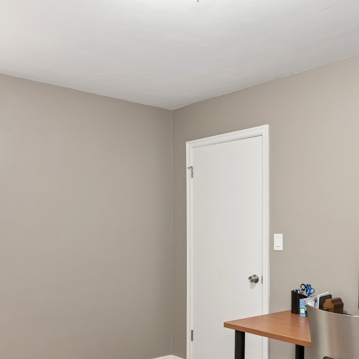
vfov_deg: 44.6
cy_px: 222
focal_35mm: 37
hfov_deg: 44.9
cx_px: 192
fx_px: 434
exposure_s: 1/15
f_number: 7.1
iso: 200
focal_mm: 17
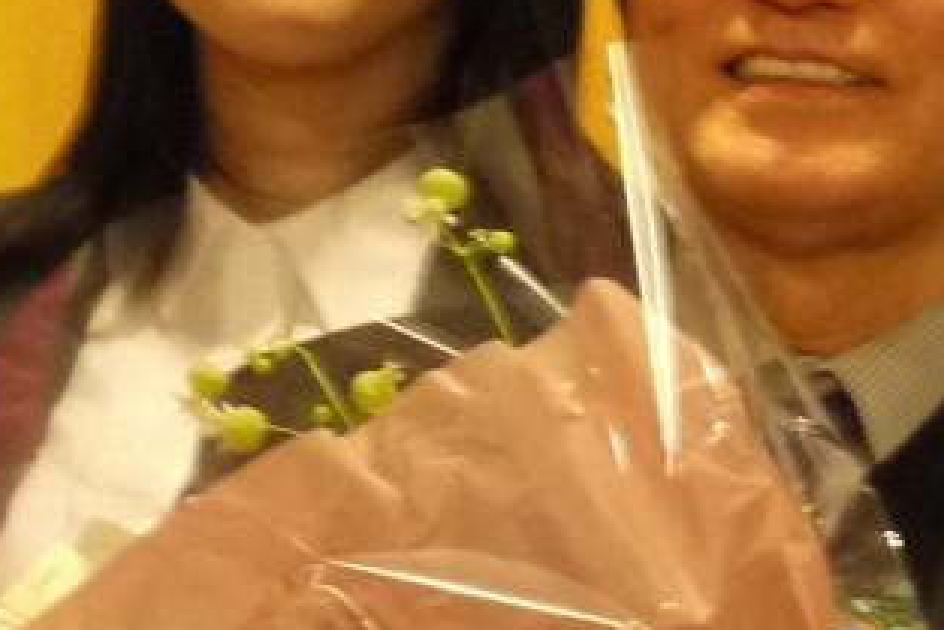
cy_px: 589
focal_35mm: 393
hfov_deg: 5.2
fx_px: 10310
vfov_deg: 3.5
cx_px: 1372
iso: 800
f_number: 5.6
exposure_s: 1/20
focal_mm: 35
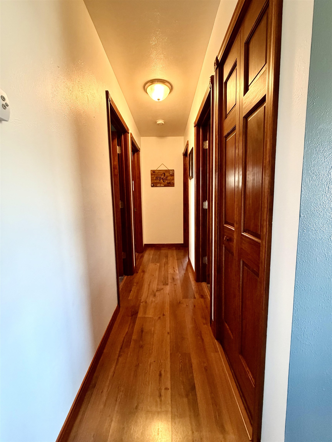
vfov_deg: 102.1
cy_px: 221
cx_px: 166
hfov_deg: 85.7
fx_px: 179
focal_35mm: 14
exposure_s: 1/60
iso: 500
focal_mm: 2.22
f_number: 2.2
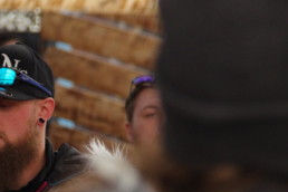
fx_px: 4640
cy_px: 131
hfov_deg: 3.6
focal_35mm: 580
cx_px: 11
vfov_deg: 2.4
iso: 3200
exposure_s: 1/250
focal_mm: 200
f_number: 8
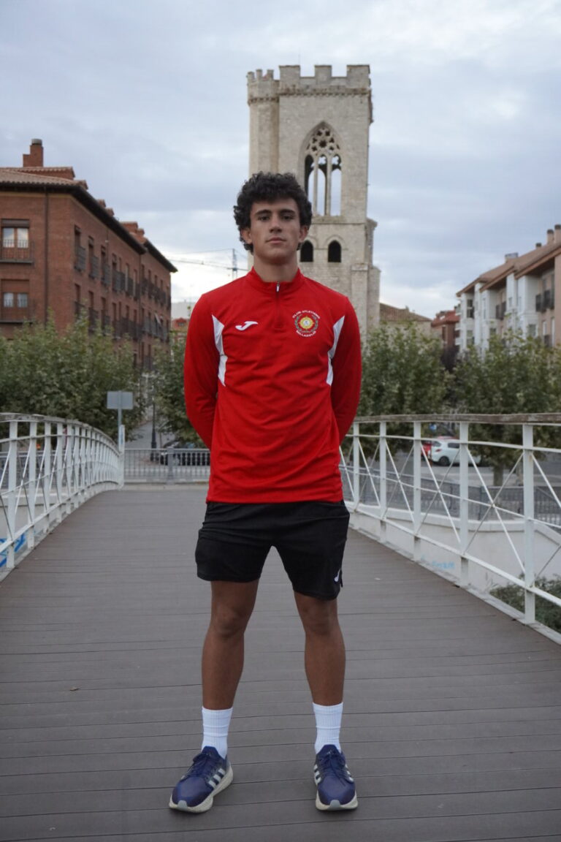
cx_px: 280
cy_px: 421
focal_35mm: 40
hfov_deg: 33.0
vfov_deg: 47.9
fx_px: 947
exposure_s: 1/160
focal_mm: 27
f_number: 4.5
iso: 2500
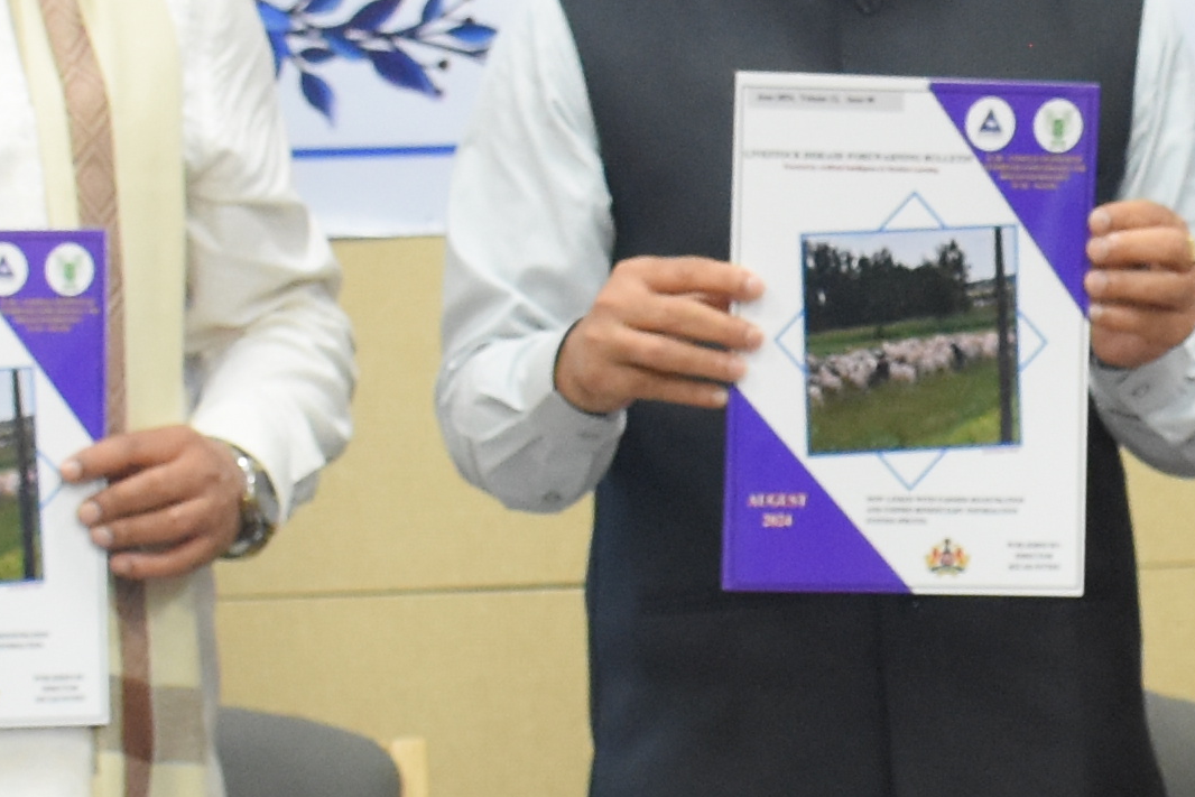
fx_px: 5046
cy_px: 298
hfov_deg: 13.2
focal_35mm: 152
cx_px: 1346
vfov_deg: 9.0
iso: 1250
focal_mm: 18
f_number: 4
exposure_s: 1/60
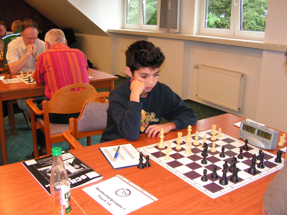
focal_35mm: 36
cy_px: 108
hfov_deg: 51.4
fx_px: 298
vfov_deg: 39.7
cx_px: 144
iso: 200
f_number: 3.2
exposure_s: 1/40
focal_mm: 6
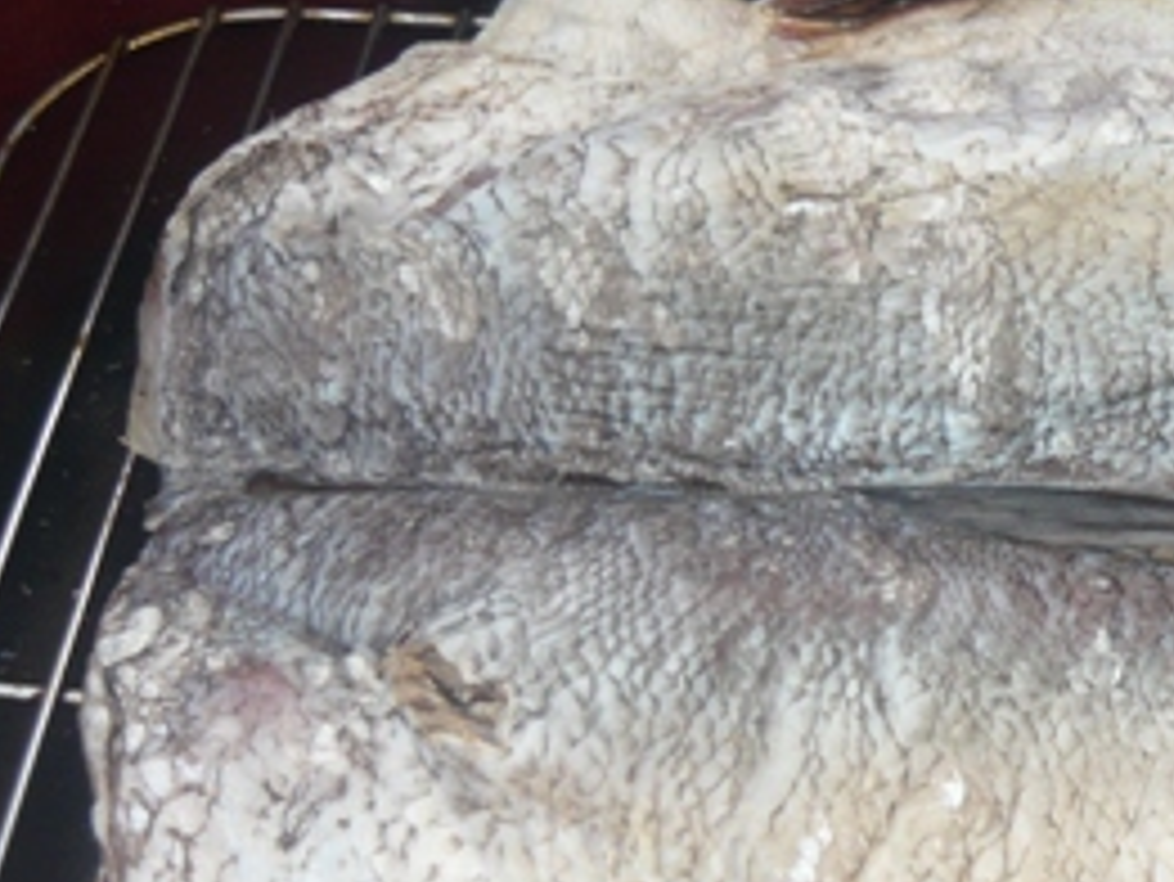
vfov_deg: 18.1
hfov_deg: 23.1
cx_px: 1174
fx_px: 2748
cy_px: 698
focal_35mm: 81
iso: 100
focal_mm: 5.5
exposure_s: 1/200
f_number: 2.8
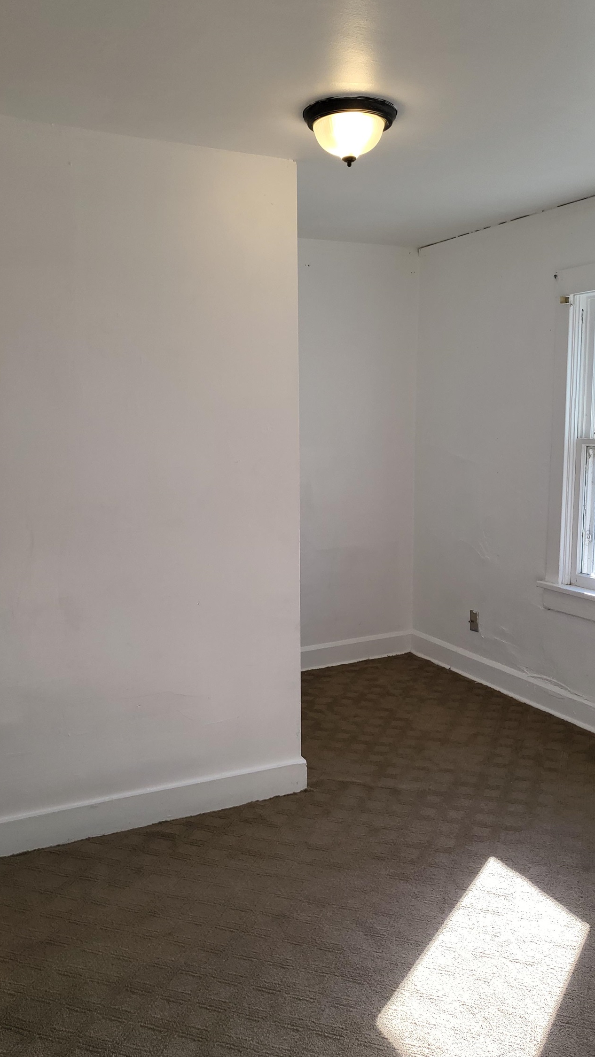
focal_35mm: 29
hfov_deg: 40.2
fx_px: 813
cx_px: 295
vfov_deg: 66.1
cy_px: 534
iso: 50
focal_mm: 4.25
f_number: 1.8
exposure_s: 1/336
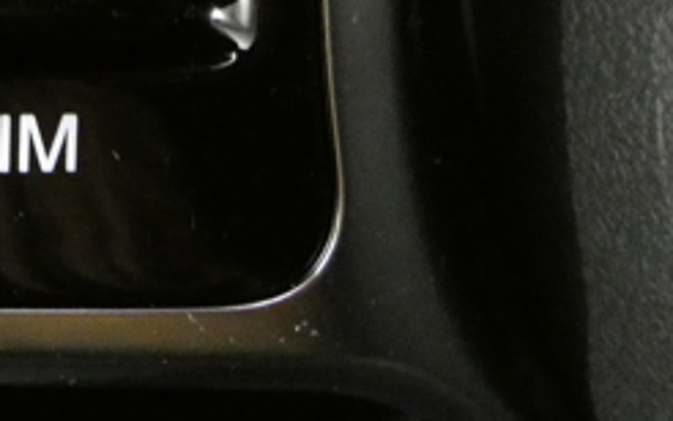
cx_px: -290
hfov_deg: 24.4
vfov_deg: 16.9
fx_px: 1266
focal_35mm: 69
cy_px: -232
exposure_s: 1/15
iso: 1600
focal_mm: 3.6
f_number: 2.8
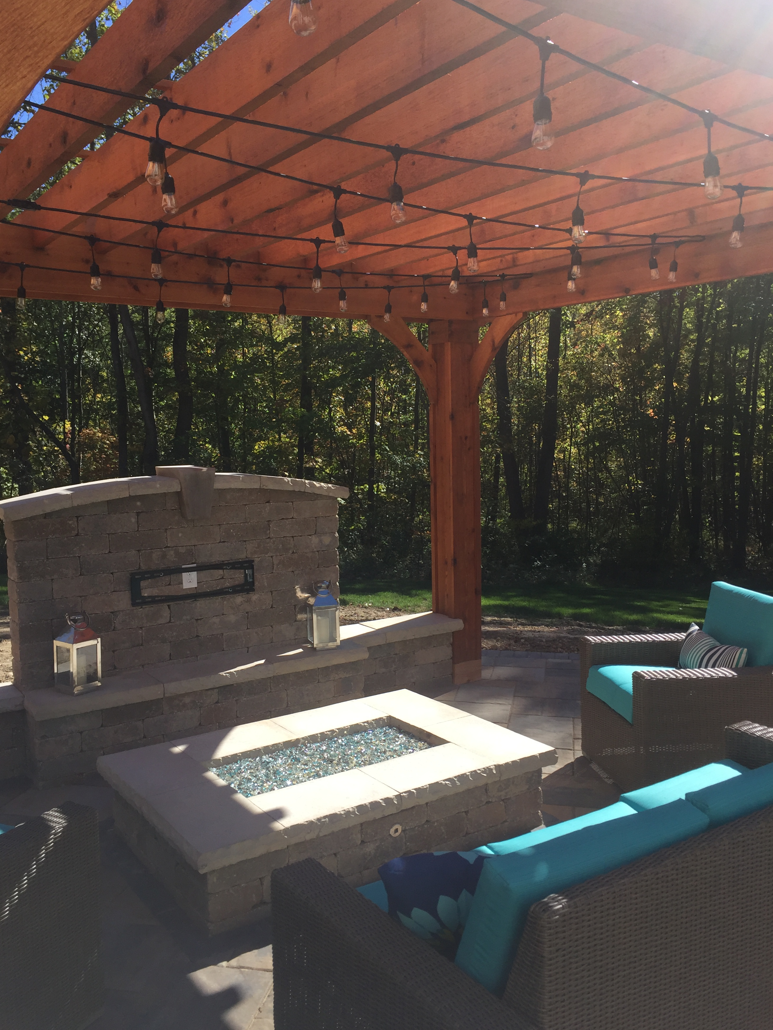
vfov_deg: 60.0
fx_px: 893
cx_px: 377
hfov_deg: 46.8
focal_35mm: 30
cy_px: 500
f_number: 2.2
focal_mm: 4.15
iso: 32
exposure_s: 1/1099
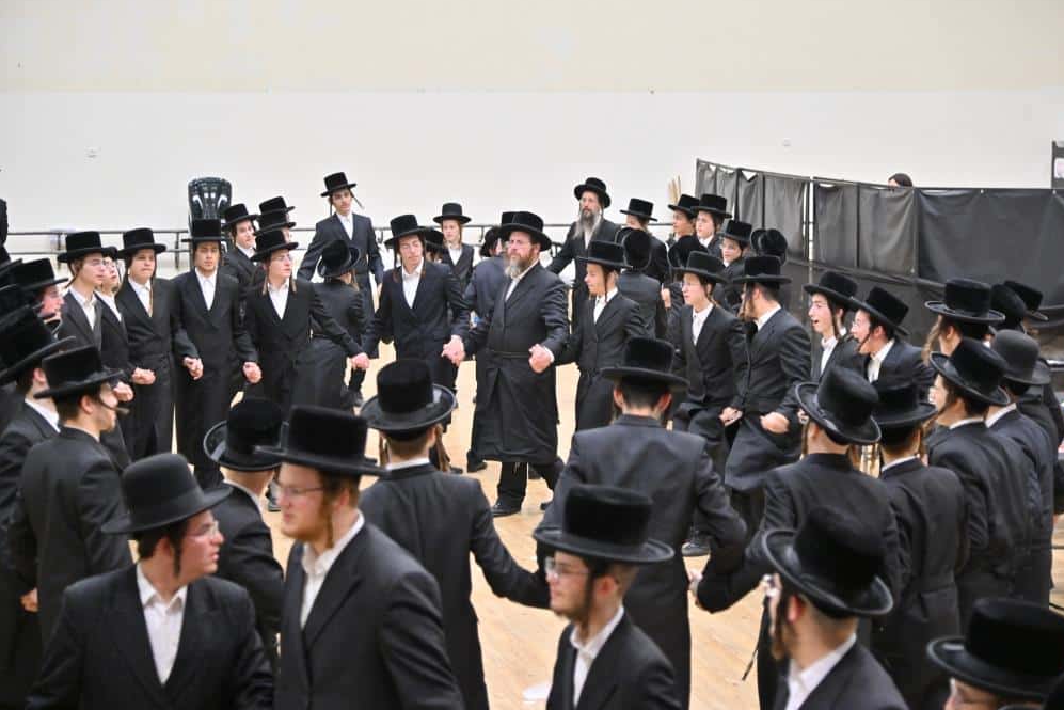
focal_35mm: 77
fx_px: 2276
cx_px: 545
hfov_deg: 26.3
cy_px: 357
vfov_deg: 17.7
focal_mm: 75
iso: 1000
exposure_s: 1/160
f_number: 4
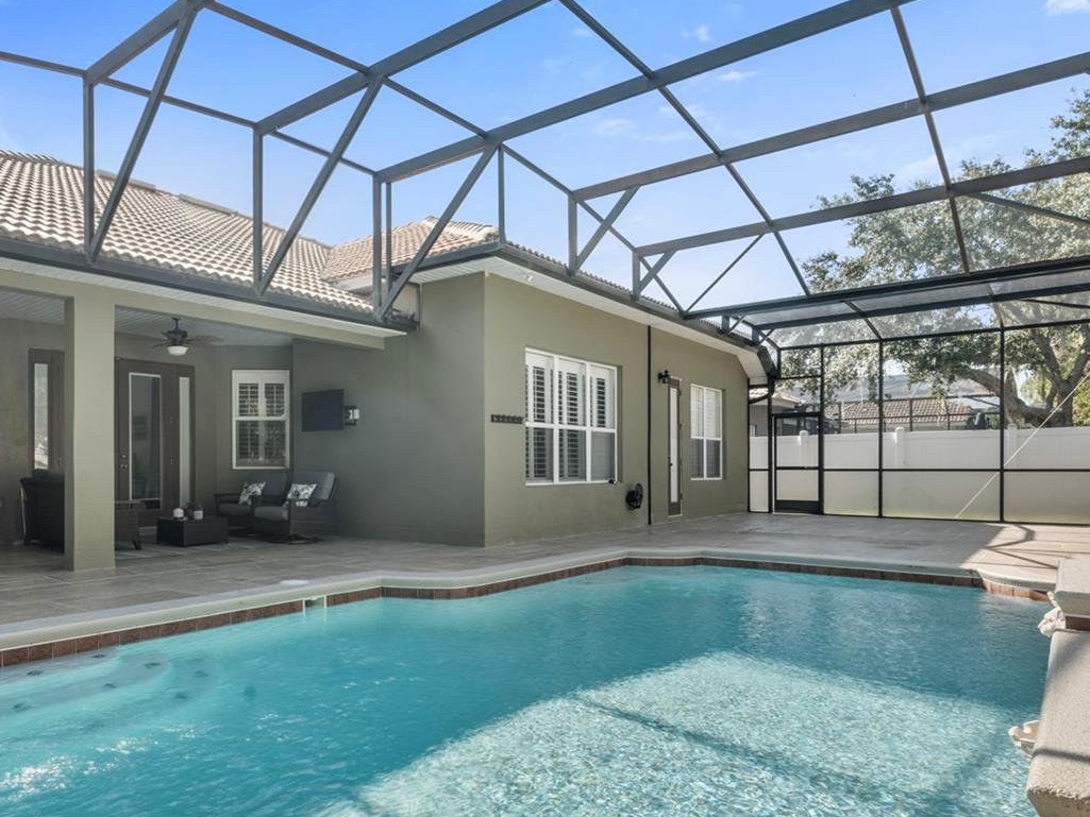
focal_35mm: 25
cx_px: 366
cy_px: 478
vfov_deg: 55.1
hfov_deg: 68.0
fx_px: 779
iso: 100
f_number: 11
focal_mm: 16.5
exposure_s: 1/15
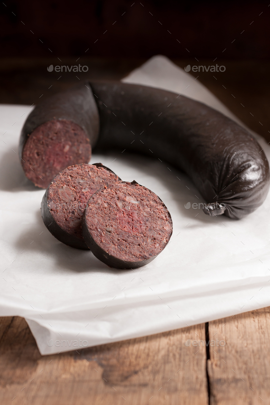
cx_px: 135
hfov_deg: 18.2
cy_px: 202
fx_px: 844
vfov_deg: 27.0
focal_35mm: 75
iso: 100
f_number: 9
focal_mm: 50
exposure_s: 1/160
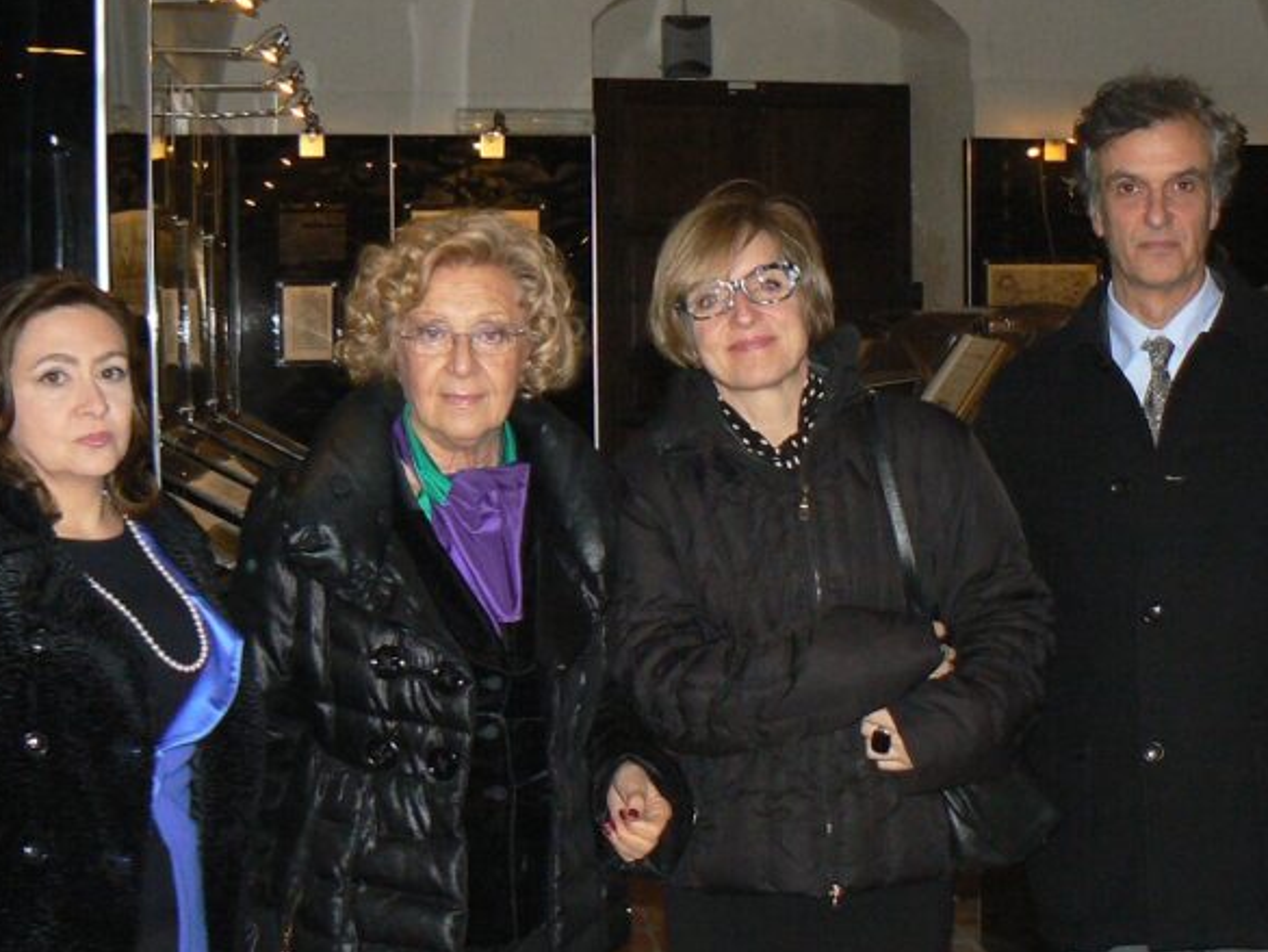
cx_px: 782
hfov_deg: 30.6
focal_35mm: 63
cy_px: 507
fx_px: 2308
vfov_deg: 23.3
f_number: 2.8
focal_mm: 6
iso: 200
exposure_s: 1/30
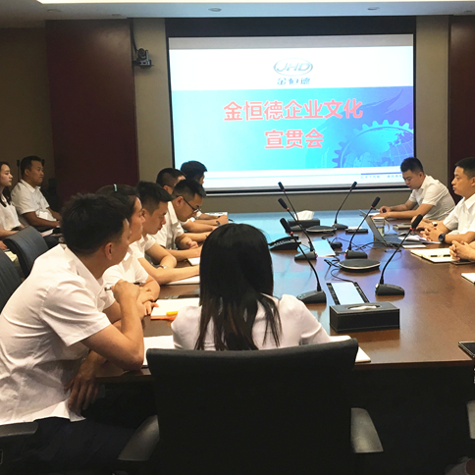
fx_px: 699
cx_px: 308
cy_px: 210
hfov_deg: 37.2
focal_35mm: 45
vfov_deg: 37.5
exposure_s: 1/33
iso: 50
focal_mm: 4.15
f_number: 2.2
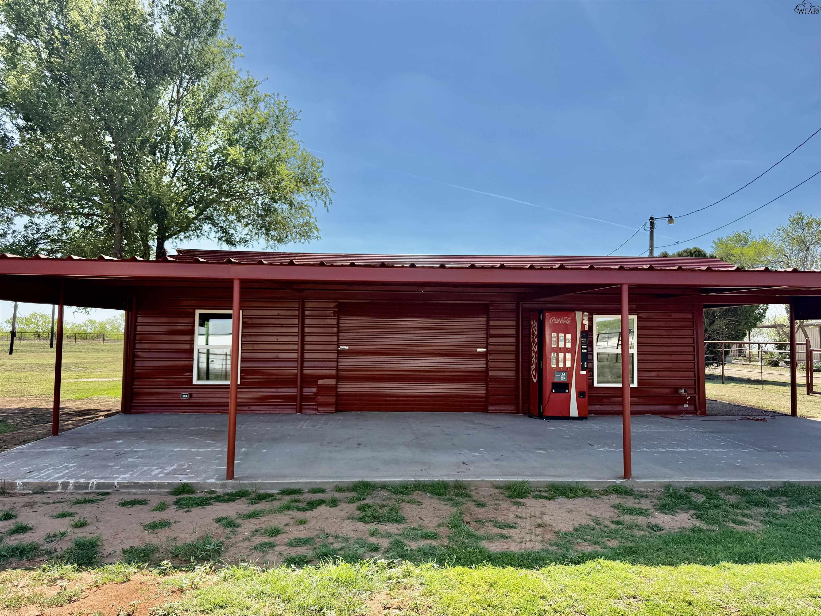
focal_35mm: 24
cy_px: 308
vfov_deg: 56.8
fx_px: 569
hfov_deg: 71.6
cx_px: 410
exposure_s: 1/3759
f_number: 1.78
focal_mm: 6.76
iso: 100
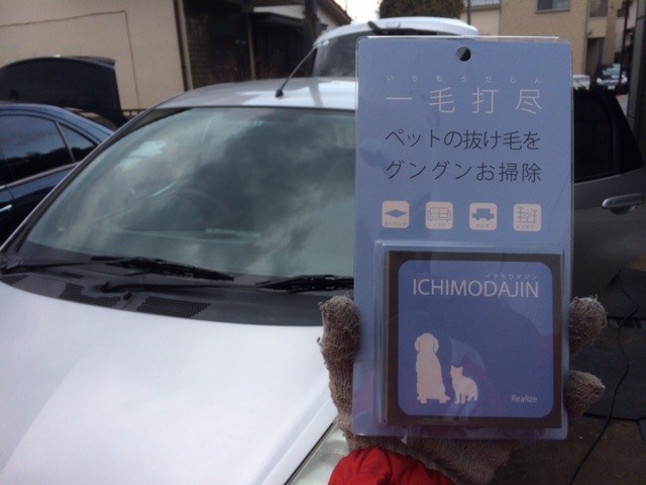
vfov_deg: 48.2
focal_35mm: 29
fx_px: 541
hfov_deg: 61.7
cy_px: 242
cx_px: 323
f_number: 2.2
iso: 32
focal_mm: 4.15
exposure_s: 1/120
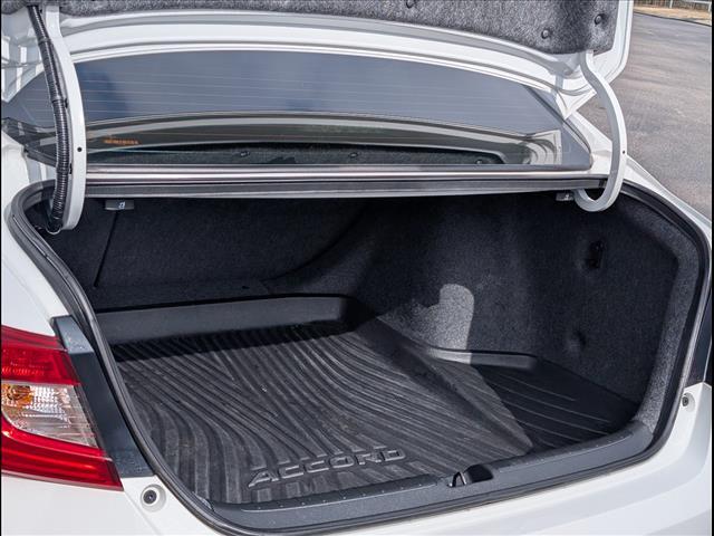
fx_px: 1011
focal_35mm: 49
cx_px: 357
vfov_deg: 29.7
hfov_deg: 38.9
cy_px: 268
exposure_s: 1/2000
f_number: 1.68
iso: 21
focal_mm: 6.9
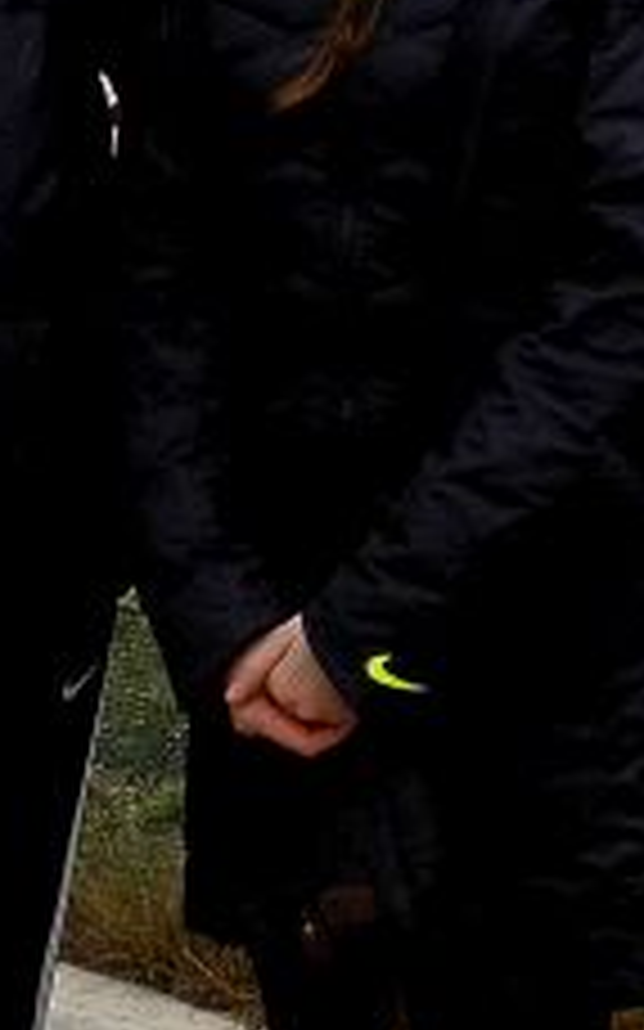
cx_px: 14
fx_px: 1911
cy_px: 76
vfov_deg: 28.8
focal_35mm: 68
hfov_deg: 18.7
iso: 80
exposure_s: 1/160
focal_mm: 4
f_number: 3.1
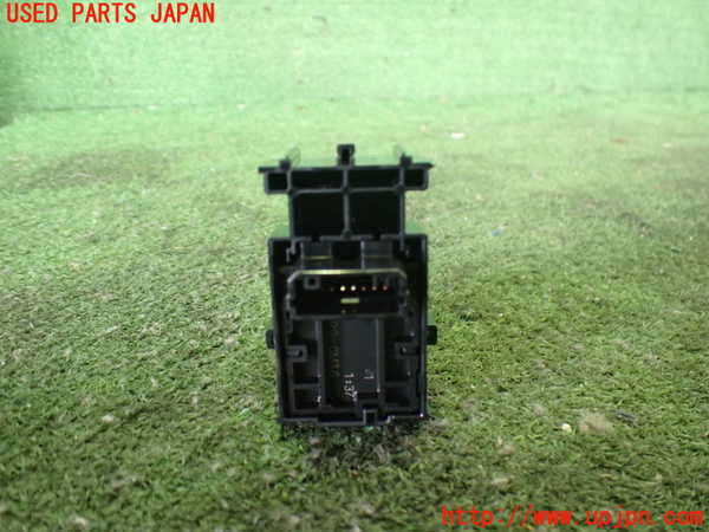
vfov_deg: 46.8
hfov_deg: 60.0
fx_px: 614
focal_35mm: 30
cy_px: 266
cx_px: 354
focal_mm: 5.4
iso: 800
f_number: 2.3
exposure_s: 1/30
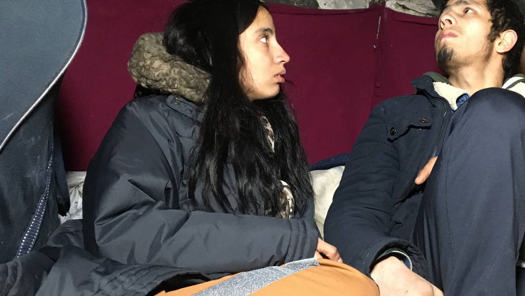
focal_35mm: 45
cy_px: 131
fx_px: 627
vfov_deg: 26.5
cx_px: 368
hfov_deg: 44.5
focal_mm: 4.15
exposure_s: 1/17
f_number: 2.2
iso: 200
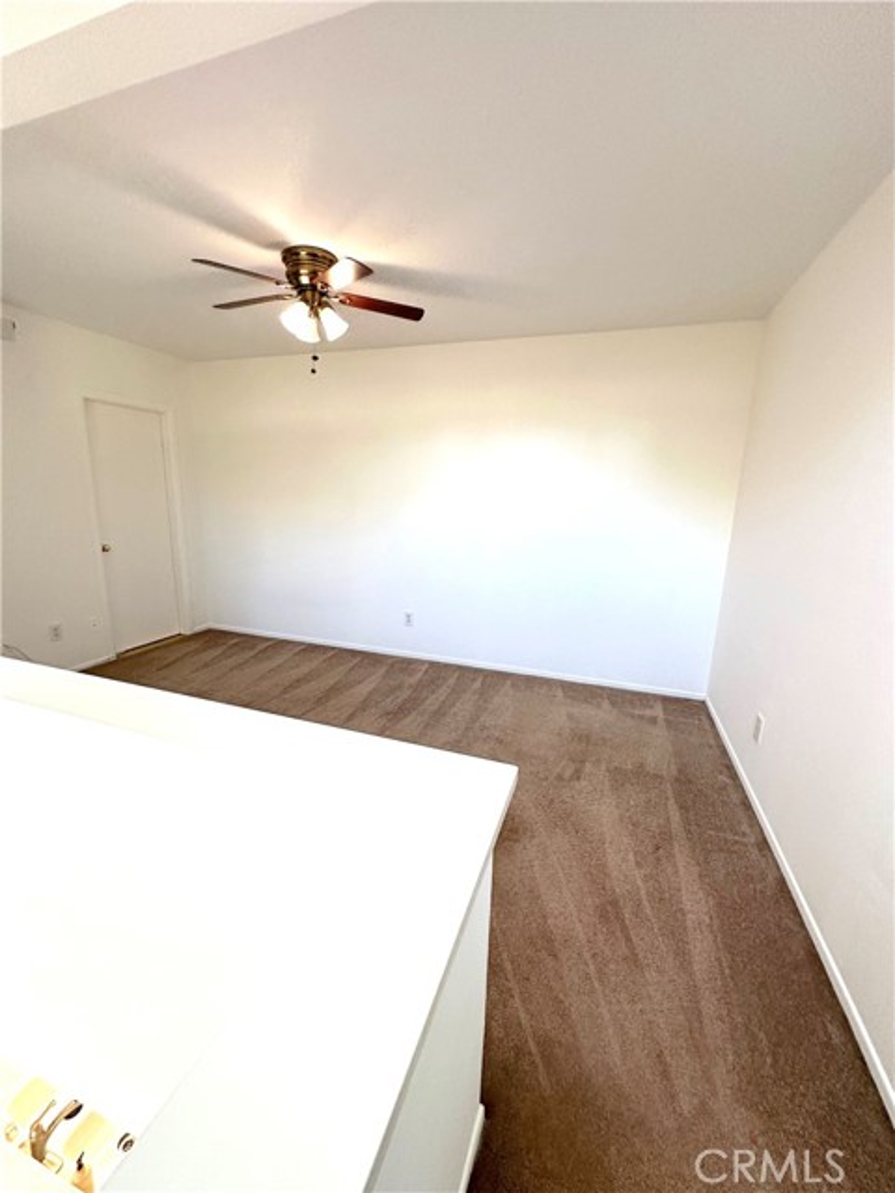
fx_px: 483
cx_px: 448
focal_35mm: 14
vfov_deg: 102.1
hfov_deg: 85.7
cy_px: 596
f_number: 2.2
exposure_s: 1/120
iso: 200
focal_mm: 2.22
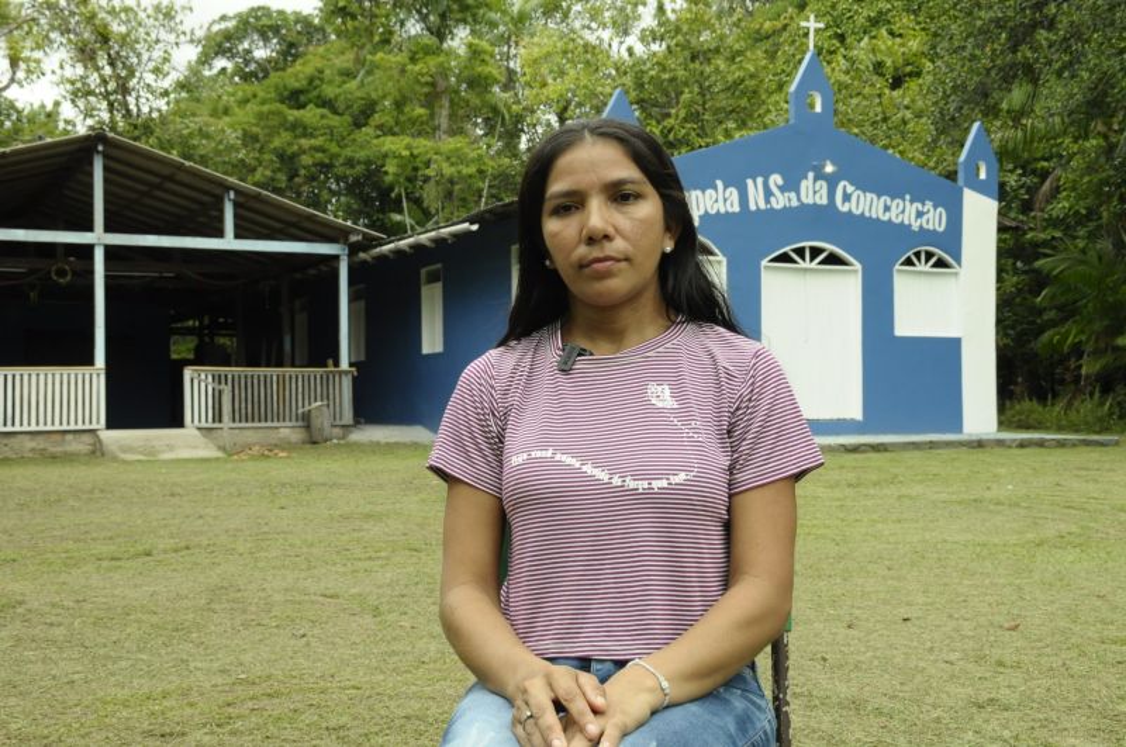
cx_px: 563
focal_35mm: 48
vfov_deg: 28.0
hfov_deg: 41.2
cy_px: 374
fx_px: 1499
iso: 1000
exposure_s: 1/500
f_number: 11
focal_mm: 32
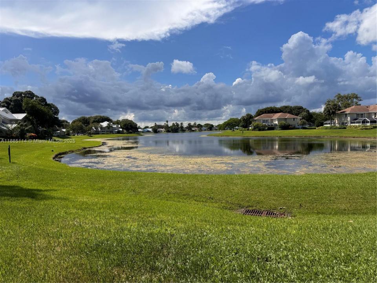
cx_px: 188
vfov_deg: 56.8
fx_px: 261
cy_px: 142
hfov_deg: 71.6
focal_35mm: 24
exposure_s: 1/4950
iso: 80
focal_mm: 6.76
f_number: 1.78
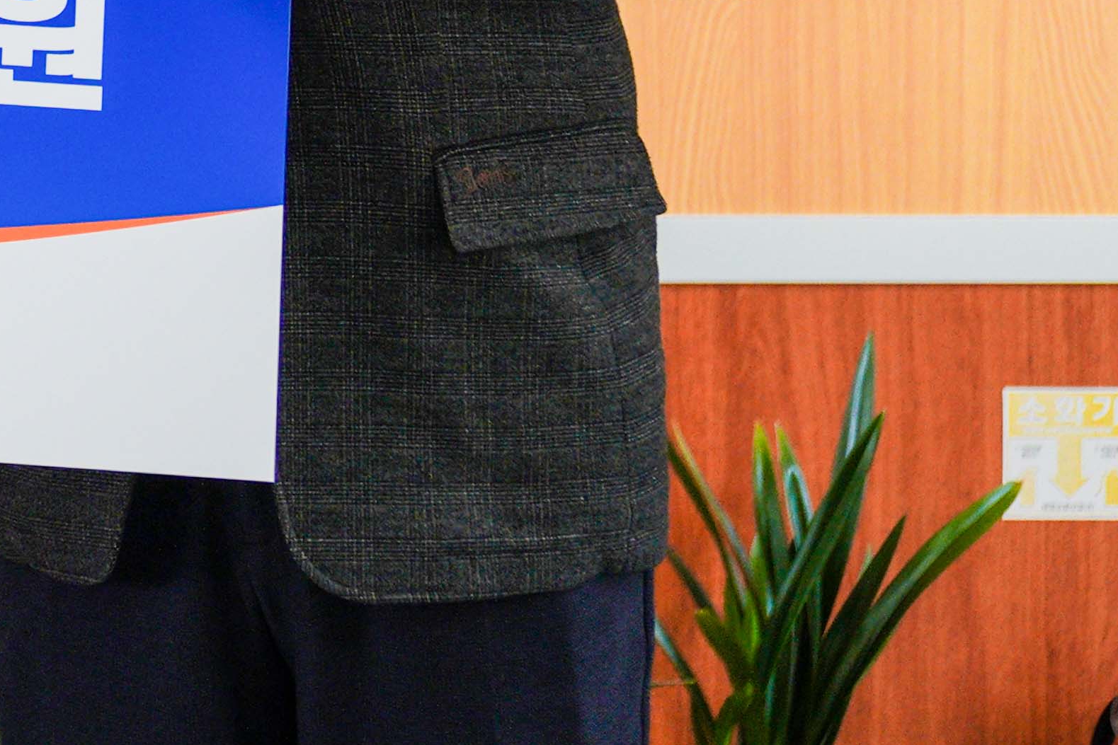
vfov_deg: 8.7
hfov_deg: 12.7
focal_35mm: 152
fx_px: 4721
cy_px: -560
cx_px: -656
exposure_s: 1/320
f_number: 2.8
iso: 500
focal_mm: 40
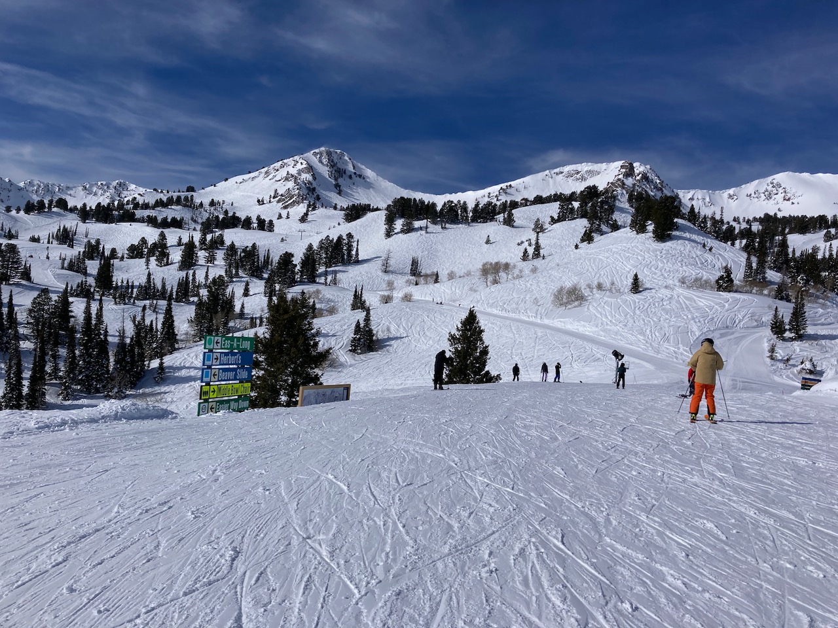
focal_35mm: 28
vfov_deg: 49.7
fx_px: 678
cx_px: 419
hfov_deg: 63.4
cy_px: 314
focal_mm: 3.99
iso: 25
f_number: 1.8
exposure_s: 1/9615
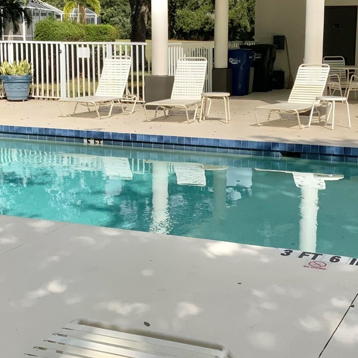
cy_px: 158
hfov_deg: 26.5
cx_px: 200
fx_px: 761
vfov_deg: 26.5
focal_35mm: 65
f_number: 1.8
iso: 16
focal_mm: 3
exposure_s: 1/3125
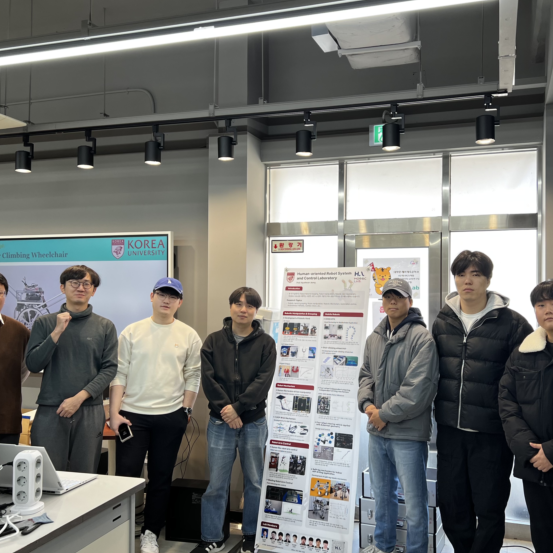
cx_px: 311
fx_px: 596
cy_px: 285
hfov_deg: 49.6
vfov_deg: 49.7
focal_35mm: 33
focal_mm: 5.7
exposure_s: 1/120
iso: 50
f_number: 1.5
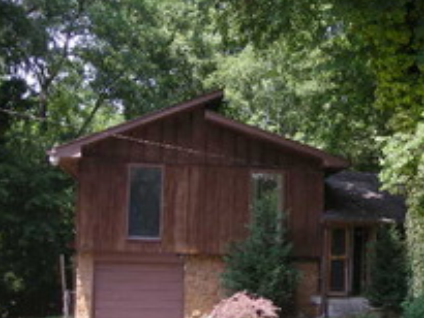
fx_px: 723
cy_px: 211
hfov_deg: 31.8
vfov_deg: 24.7
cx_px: 337
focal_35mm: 59
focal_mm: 5.7
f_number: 2.8
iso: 50
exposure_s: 1/144
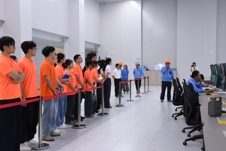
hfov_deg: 42.7
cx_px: 115
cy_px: 76
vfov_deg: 29.2
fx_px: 289
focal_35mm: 46
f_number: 8
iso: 400
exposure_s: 1/5
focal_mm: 30
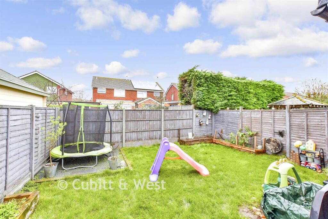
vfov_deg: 77.3
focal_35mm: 15
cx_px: 164
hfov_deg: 100.4
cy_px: 110
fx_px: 137
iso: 400
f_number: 7.1
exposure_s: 1/25
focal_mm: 10
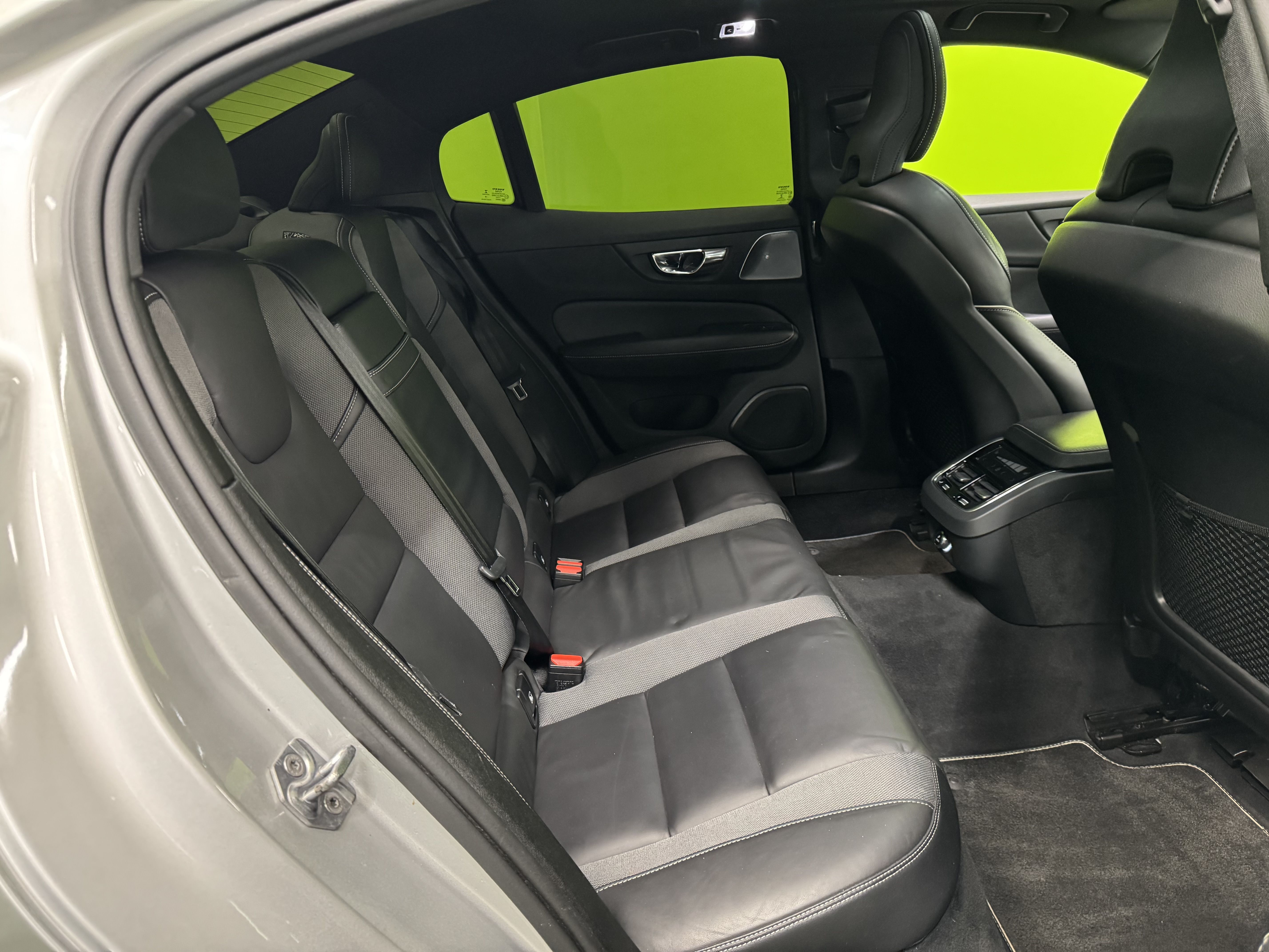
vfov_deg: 56.8
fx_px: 880
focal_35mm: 24
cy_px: 476
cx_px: 634
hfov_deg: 71.6
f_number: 1.78
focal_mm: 6.76
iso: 800
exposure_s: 1/33
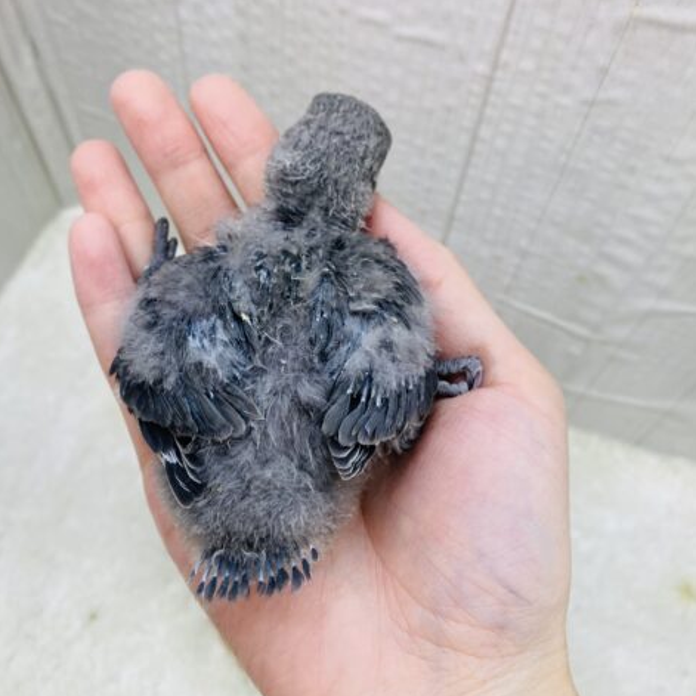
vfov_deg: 54.0
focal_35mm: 30
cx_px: 279
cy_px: 349
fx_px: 682
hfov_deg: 53.7
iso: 64
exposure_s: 1/100
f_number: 1.8
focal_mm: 4.25
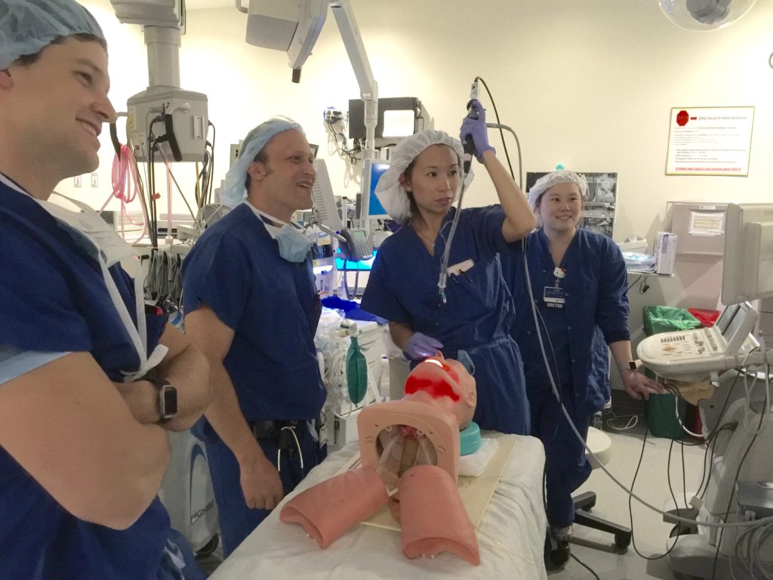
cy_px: 290
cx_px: 386
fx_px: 648
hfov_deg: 61.7
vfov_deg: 48.2
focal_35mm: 29
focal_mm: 4.15
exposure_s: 1/10
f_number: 2.2
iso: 125
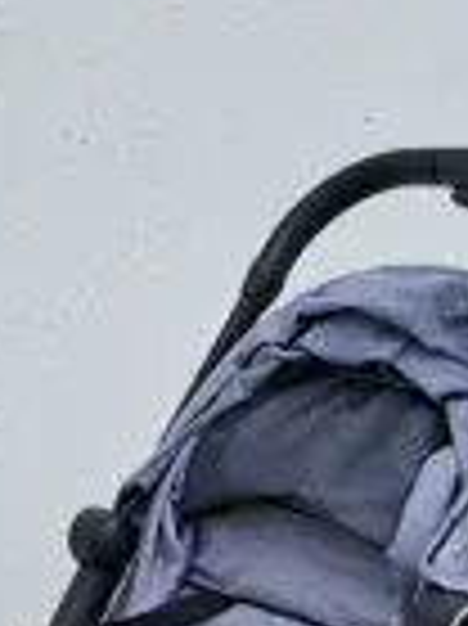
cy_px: 721
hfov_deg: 20.4
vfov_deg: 24.8
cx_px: 212
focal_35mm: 72
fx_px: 1300
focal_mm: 4.65
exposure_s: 1/779
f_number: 1.8
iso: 32
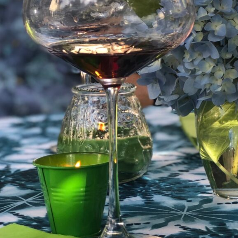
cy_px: 35
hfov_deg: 12.6
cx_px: 303
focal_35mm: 134
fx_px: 1042
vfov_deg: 12.9
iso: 25
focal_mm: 6.6
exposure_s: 1/60
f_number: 2.8
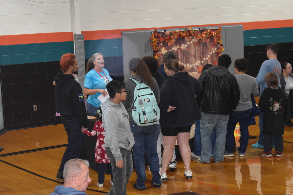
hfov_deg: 24.6
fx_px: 672
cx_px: 146
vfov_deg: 16.6
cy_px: 98
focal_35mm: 82
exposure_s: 1/60
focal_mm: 55
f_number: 5.6
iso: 2000
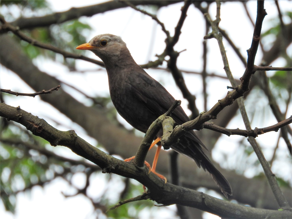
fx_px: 3796
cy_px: 110
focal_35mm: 450
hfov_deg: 4.4
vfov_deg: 3.3
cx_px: 146
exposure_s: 1/250
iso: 100
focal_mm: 80.6
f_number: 5.6
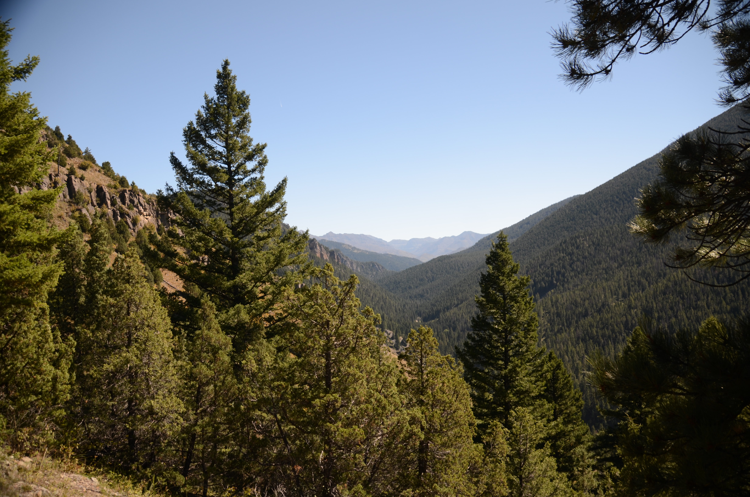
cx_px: 375
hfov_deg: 67.5
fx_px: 561
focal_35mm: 27
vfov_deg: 47.7
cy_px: 248
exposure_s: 1/320
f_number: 3.5
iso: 100
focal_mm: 18
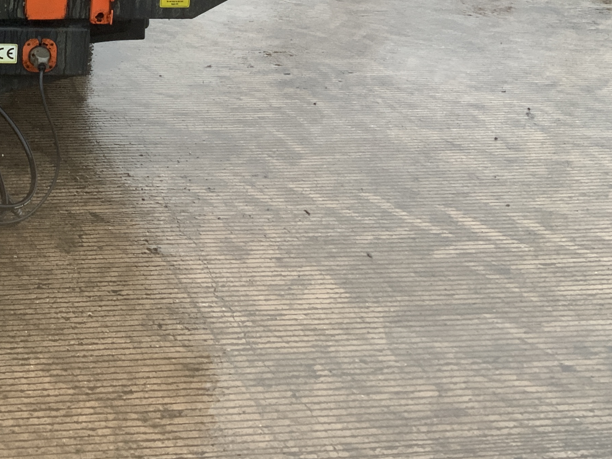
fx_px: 1149
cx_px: -3
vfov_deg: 21.6
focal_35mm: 65
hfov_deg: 28.0
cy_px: -26
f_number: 1.8
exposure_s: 1/88
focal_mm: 3
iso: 64
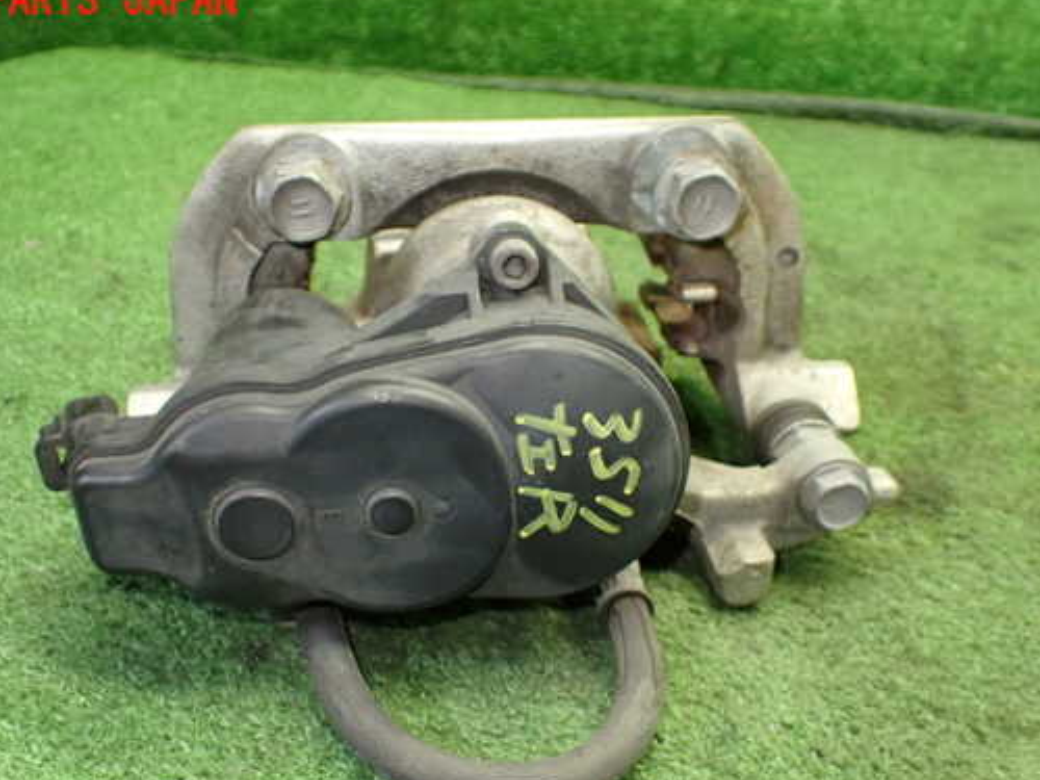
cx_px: 483
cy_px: 443
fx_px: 1082
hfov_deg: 51.3
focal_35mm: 36
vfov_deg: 39.6
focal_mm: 5.4
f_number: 2.3
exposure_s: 1/100
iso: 800
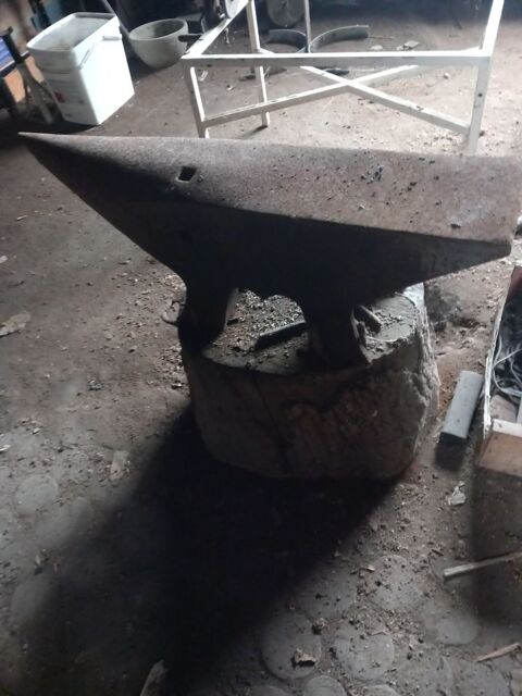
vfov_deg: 65.3
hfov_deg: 51.4
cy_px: 348
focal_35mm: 27
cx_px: 261
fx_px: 543
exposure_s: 1/17
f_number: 1.8
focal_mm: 4
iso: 800
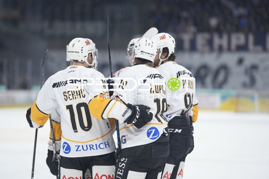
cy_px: 90
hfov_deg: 15.2
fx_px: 1008
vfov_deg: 10.2
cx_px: 134
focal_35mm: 135
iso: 1600
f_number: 1.8
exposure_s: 1/2000
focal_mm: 135
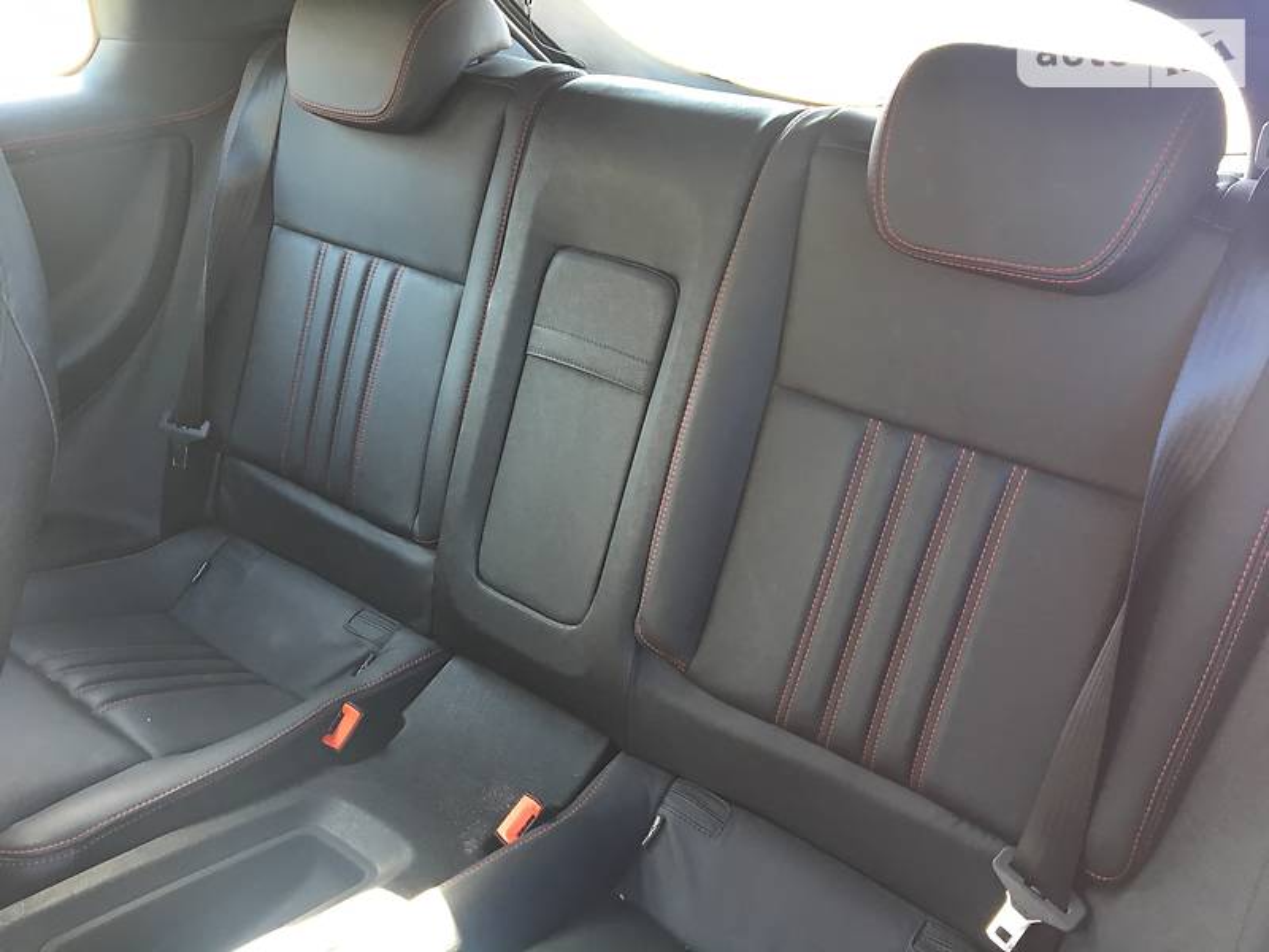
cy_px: 476
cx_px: 634
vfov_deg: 48.2
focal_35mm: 29
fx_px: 1063
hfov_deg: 61.7
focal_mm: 4.2
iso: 100
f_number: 2.2
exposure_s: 1/33
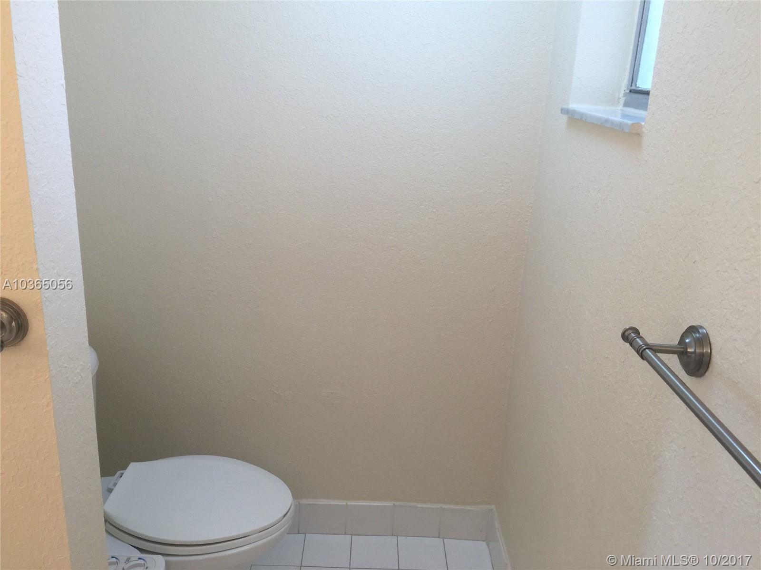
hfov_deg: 61.7
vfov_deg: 48.2
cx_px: 380
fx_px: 638
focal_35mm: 29
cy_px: 285
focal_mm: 4.15
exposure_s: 1/40
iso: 40
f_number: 2.2
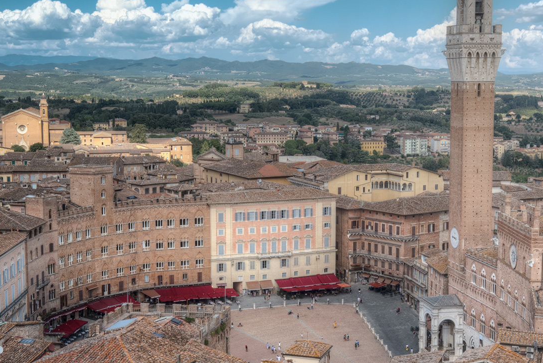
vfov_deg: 21.9
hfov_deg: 32.4
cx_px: 279
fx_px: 936
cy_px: 182
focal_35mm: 62
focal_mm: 35
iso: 360
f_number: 18
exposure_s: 1/125
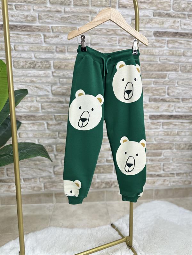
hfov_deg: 56.8
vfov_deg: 71.6
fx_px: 177
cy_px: 128
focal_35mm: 24
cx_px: 96
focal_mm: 6.86
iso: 100
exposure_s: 1/100
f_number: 1.78
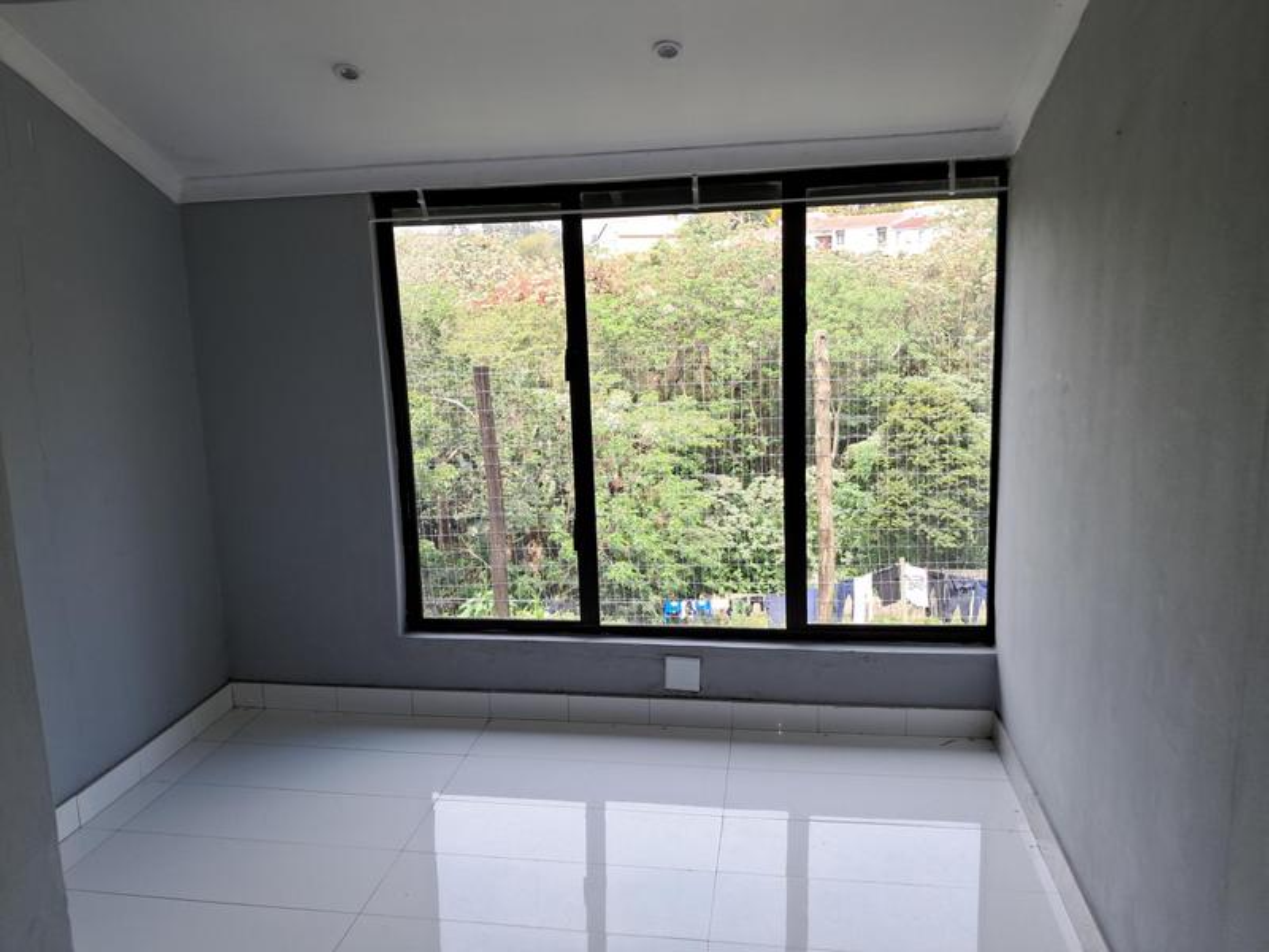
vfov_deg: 51.4
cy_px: 476
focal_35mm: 27
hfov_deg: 65.3
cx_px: 634
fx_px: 990
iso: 50
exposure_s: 1/120
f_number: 1.8
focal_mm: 4
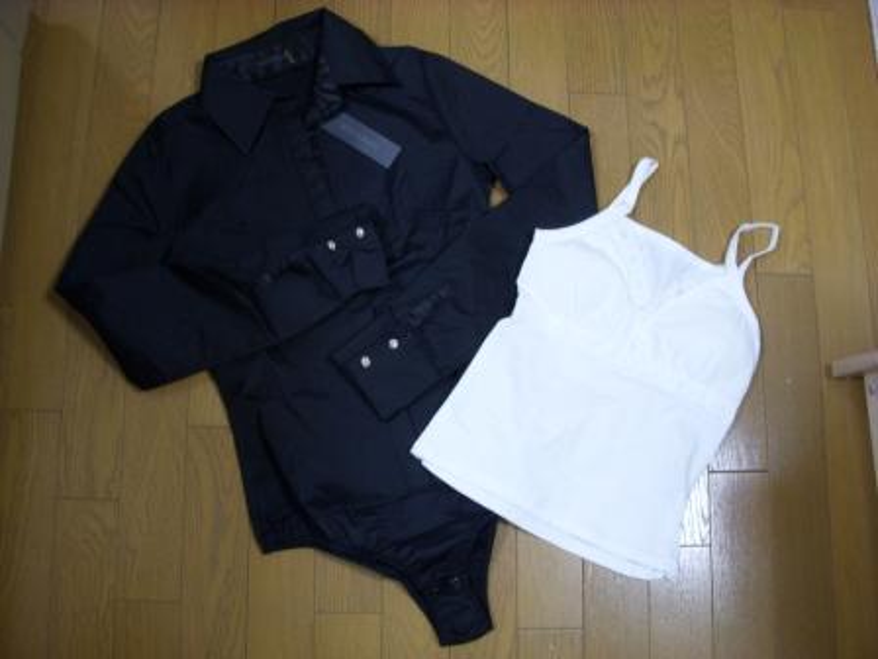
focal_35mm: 38
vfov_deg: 37.7
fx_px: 964
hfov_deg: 49.0
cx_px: 439
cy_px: 330
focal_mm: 6.3
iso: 200
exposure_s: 1/8
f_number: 3.3
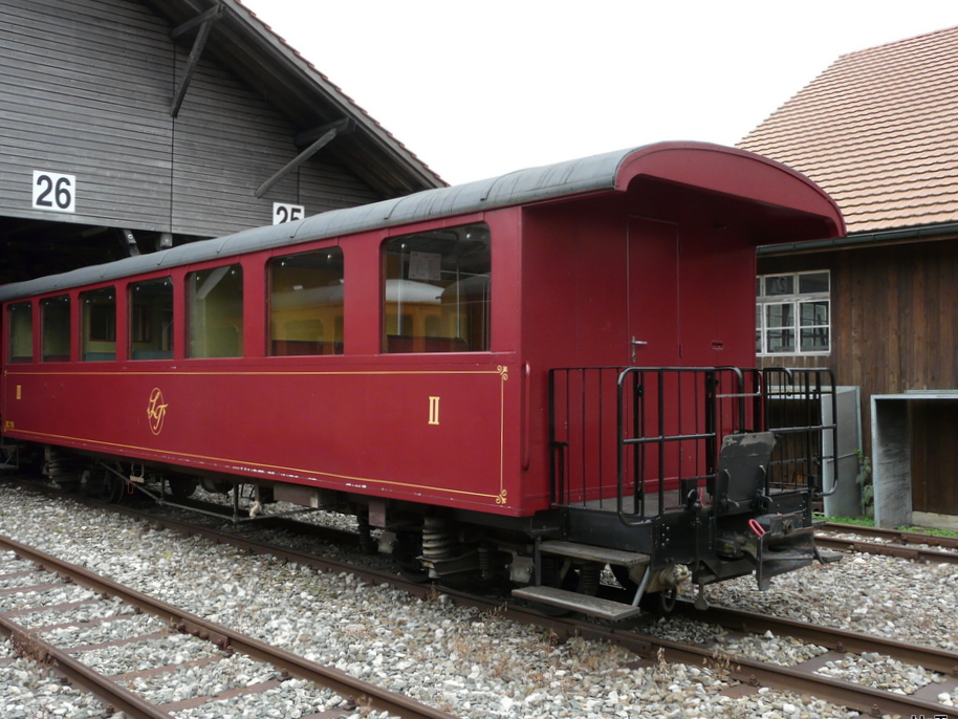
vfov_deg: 40.7
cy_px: 362
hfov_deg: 52.6
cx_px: 448
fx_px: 969
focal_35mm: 35
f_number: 2.8
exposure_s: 1/100
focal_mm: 5.2
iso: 100
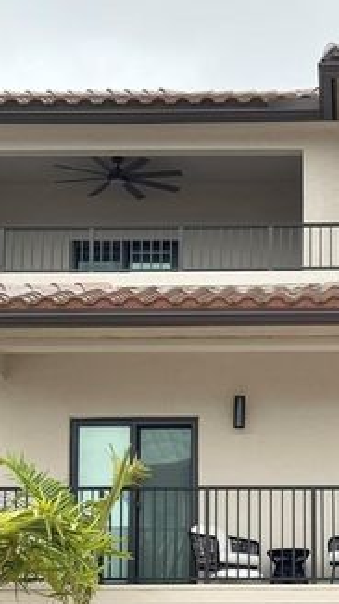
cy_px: 497
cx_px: 283
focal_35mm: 107
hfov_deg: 11.3
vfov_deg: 19.8
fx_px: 1713
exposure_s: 1/2833
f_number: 1.78
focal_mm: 6.76
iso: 64
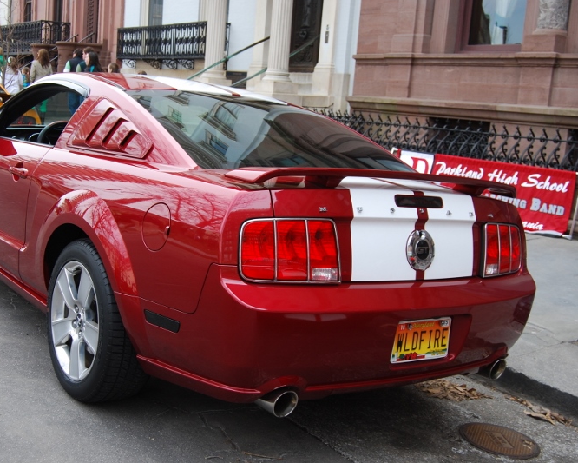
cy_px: 232
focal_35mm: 44
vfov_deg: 34.2
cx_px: 232
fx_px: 753
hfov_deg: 41.8
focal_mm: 26
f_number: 6.3
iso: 200
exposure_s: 1/160
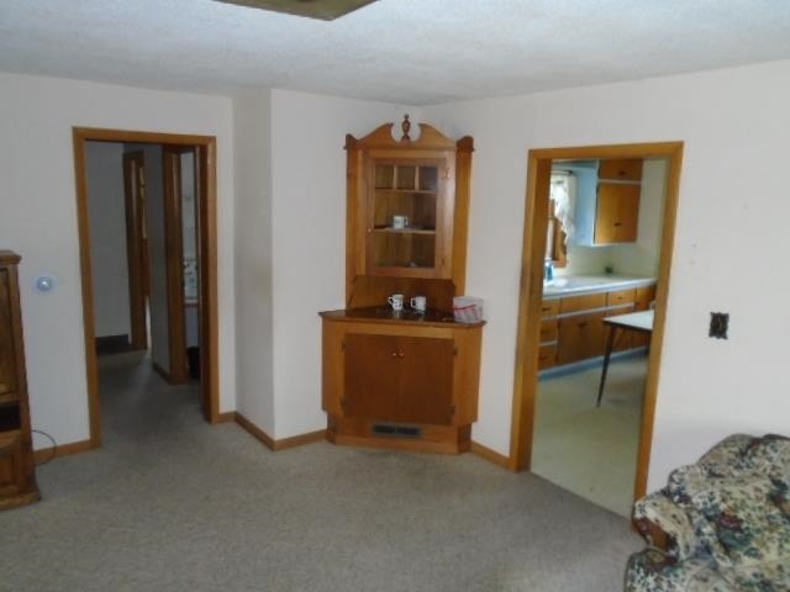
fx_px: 593
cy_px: 296
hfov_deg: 67.3
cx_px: 395
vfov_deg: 53.1
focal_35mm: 26
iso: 400
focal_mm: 4.6
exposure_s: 1/30
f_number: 3.2
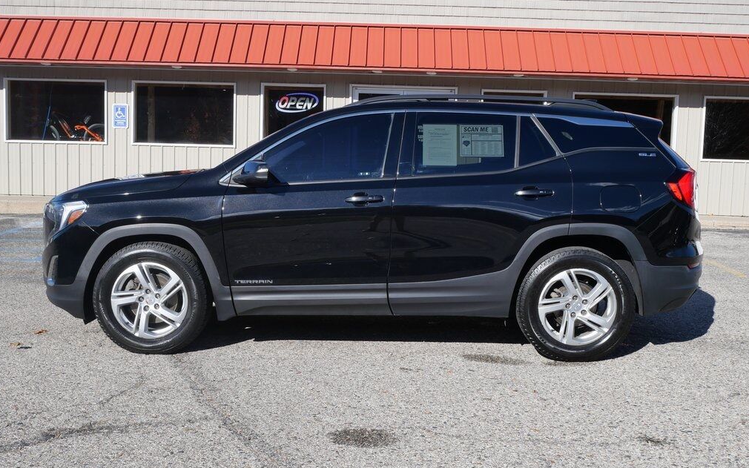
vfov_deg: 29.8
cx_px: 373
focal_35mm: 43
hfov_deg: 46.2
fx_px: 878
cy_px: 248
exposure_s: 1/320
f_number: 9
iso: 200
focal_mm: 20
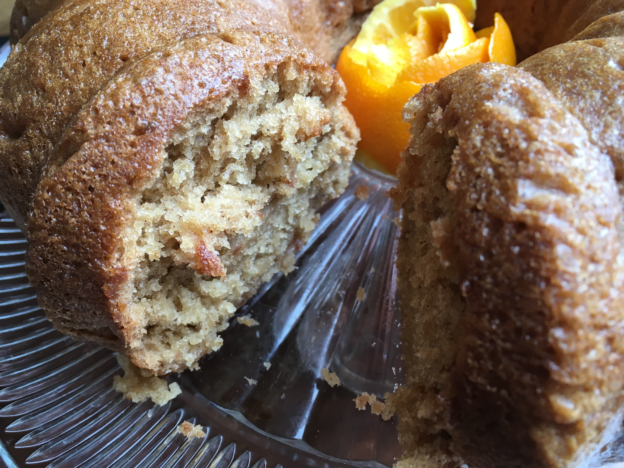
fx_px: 523
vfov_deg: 48.2
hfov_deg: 61.7
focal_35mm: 29
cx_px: 312
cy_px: 234
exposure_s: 1/30
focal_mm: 4.15
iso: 32
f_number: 2.2
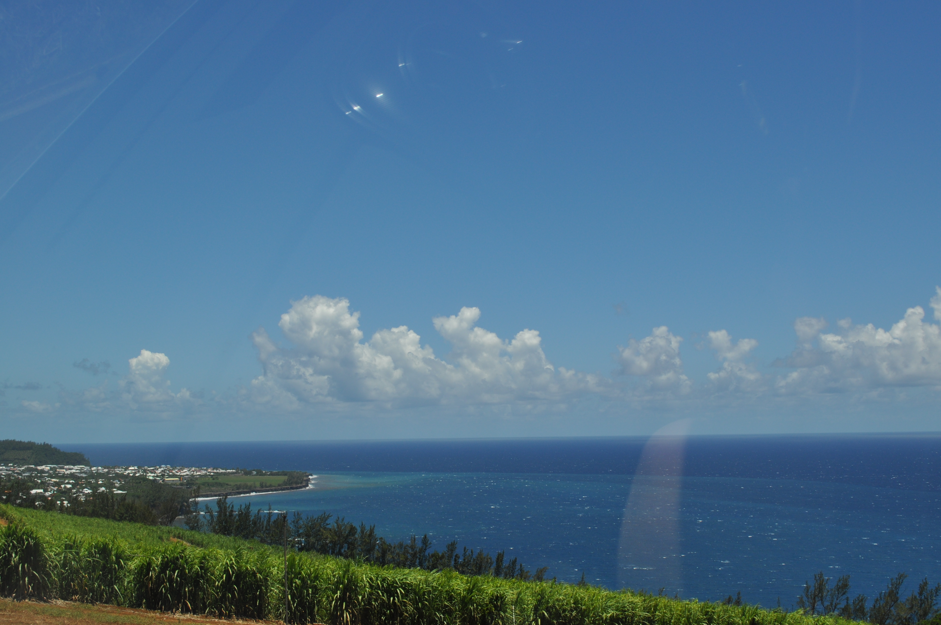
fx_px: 1136
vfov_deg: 30.8
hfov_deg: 45.0
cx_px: 470
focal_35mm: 44
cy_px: 312
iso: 200
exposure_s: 1/500
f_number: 11
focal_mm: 29
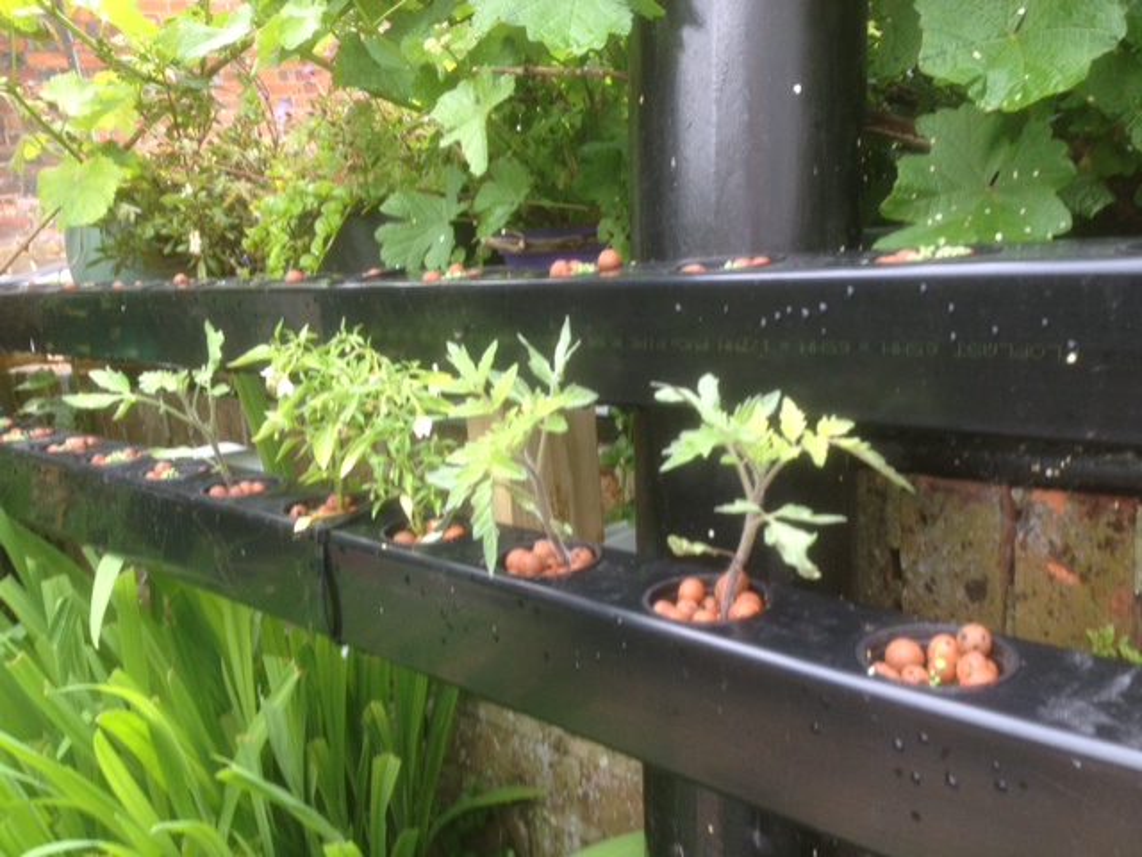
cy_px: 428
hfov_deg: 52.6
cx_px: 571
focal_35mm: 35
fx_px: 1155
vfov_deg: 40.7
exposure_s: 1/120
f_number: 2.4
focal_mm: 4.28
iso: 80
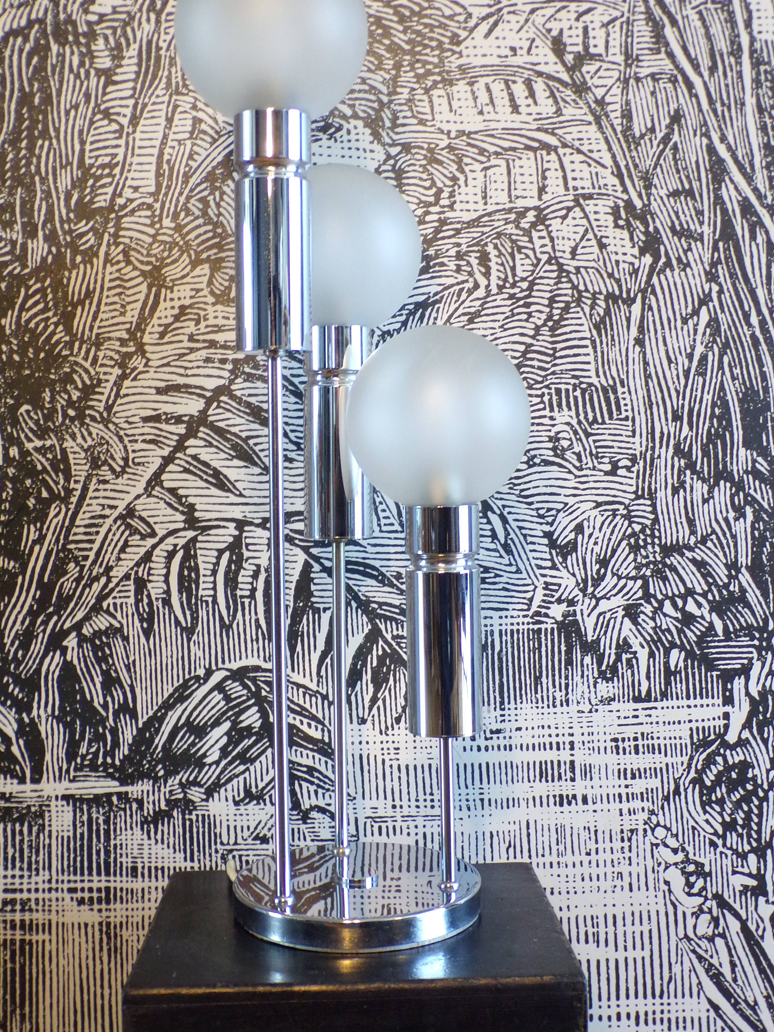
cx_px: 388
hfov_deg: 34.4
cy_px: 451
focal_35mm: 42
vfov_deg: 44.7
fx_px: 1252
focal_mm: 6.6
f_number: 3.3
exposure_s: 1/17
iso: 262
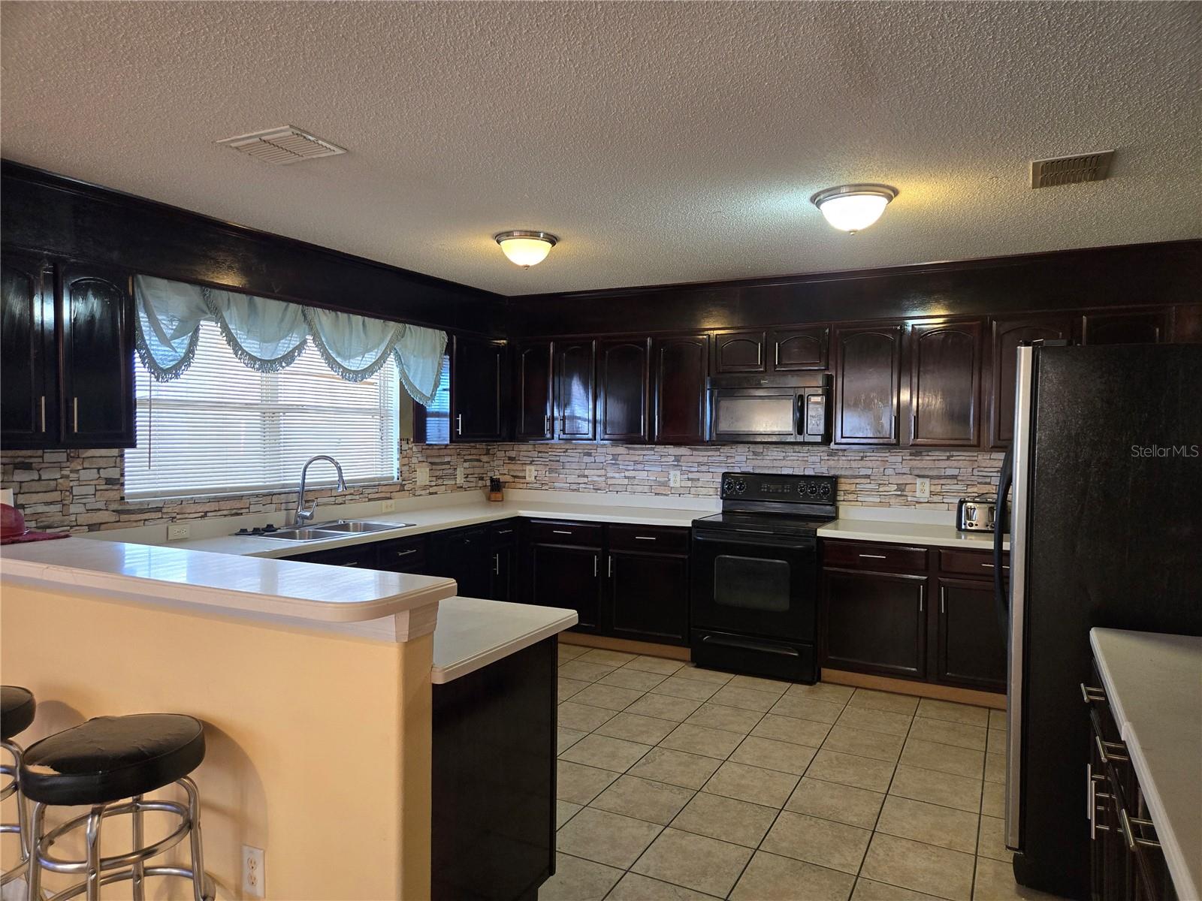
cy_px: 450
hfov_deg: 73.9
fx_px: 799
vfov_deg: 58.9
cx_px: 601
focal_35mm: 23
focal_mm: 5.4
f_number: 1.8
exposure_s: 1/120
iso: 500
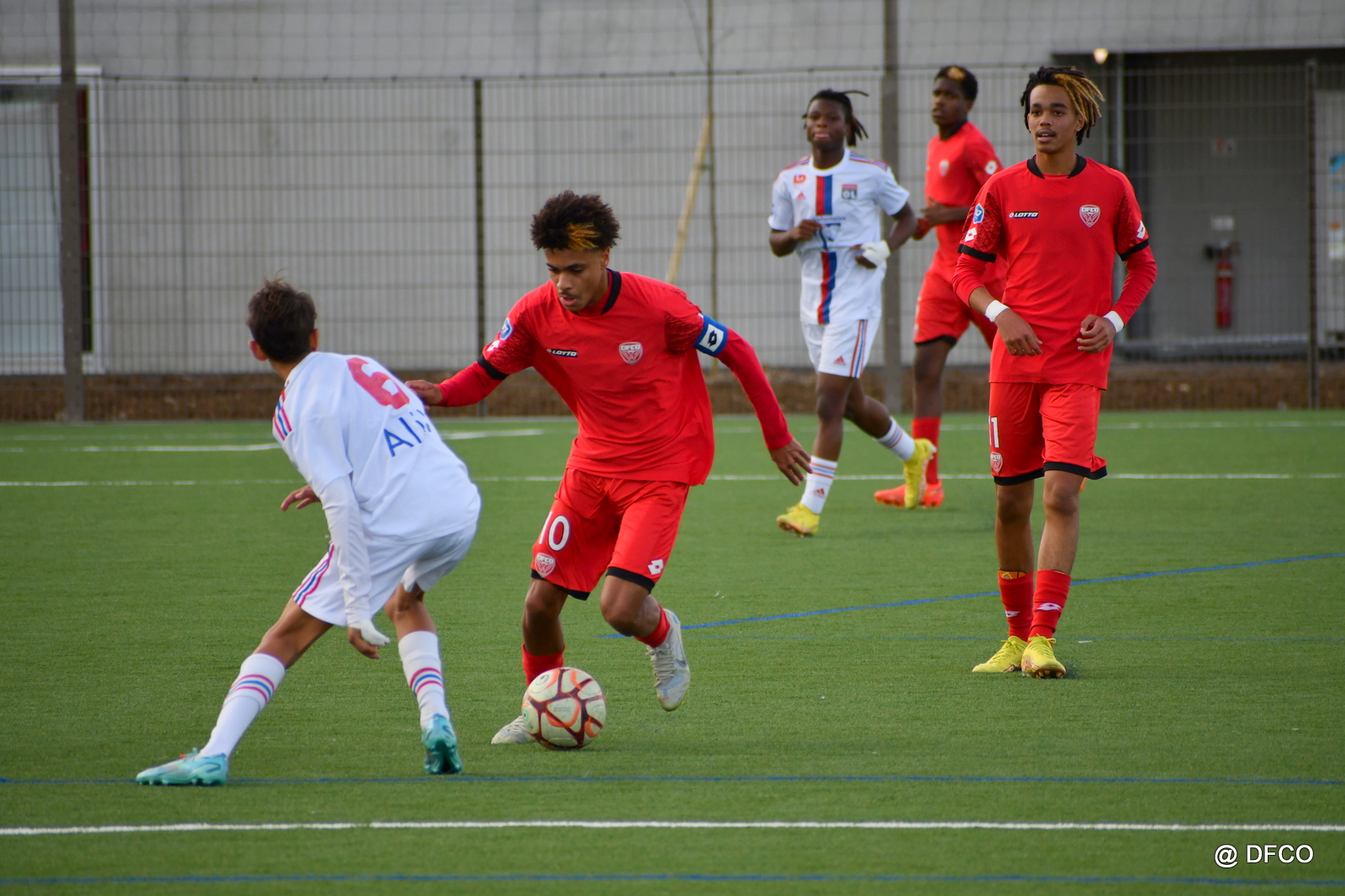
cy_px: 448
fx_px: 16813
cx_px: 672
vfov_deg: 3.1
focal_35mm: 450
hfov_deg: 4.6
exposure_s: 1/1000
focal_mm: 300
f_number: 6.3
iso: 560
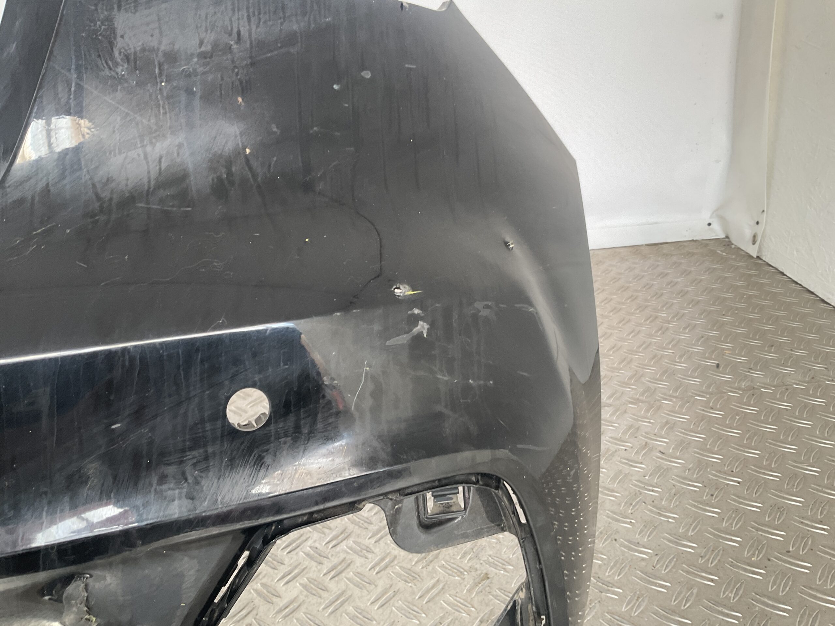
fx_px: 700
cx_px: 418
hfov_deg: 61.7
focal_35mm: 29
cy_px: 313
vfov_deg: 48.2
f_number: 1.8
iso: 50
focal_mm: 3
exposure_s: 1/120
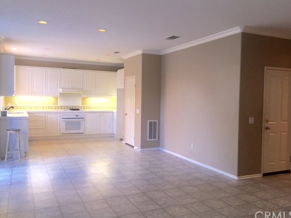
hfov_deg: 58.4
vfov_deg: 45.4
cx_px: 149
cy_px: 106
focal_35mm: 31
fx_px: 261
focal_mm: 4.15
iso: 64
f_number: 2.2
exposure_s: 1/30
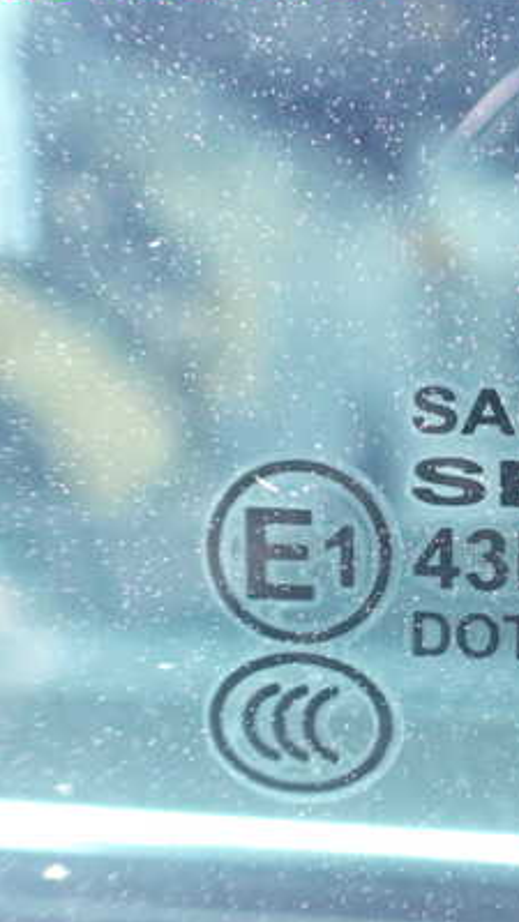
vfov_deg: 42.1
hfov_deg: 22.2
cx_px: 653
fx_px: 1199
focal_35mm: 49
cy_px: 468
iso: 800
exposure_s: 1/125
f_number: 2.3
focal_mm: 5.4
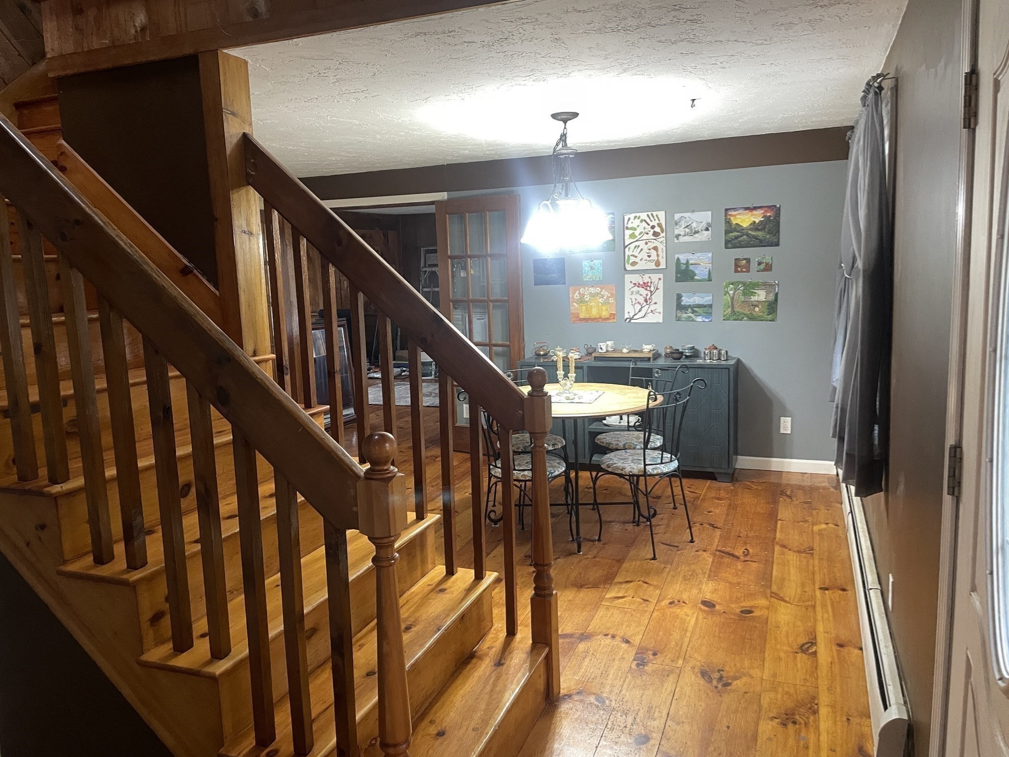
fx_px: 758
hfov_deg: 67.3
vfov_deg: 53.1
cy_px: 378
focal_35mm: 26
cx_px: 504
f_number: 1.6
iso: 400
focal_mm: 4.2
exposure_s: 1/40
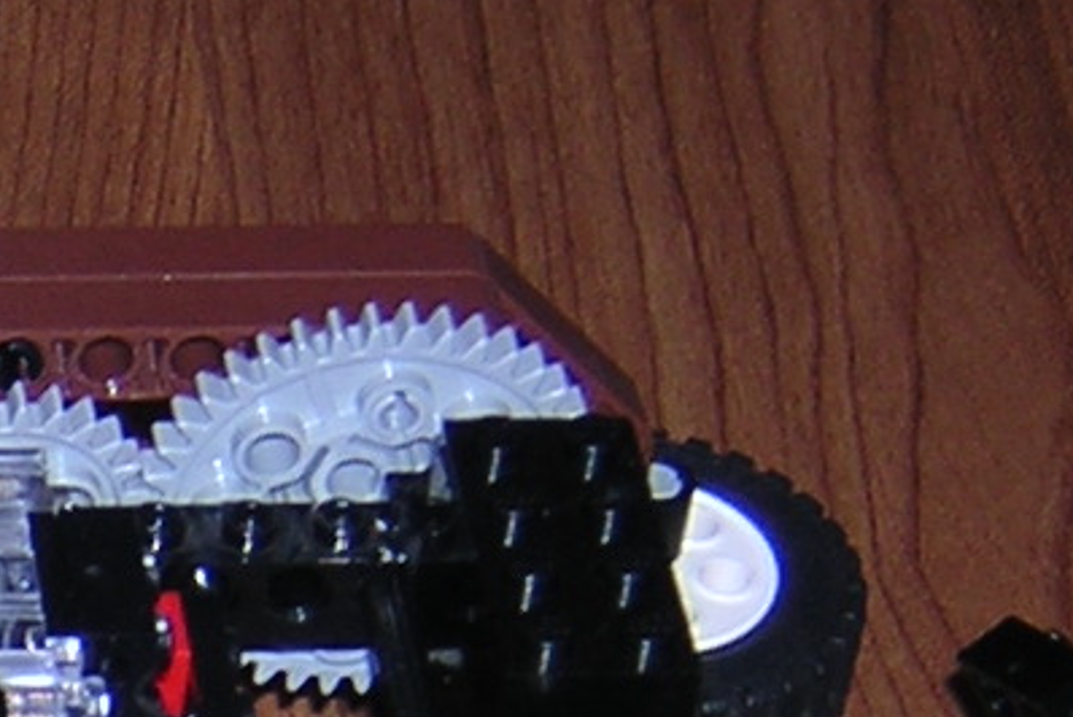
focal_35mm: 213
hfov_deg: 9.4
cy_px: 1011
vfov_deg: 6.4
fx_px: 6353
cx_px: -545
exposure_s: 1/60.1
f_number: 3.1
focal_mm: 6.6
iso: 100
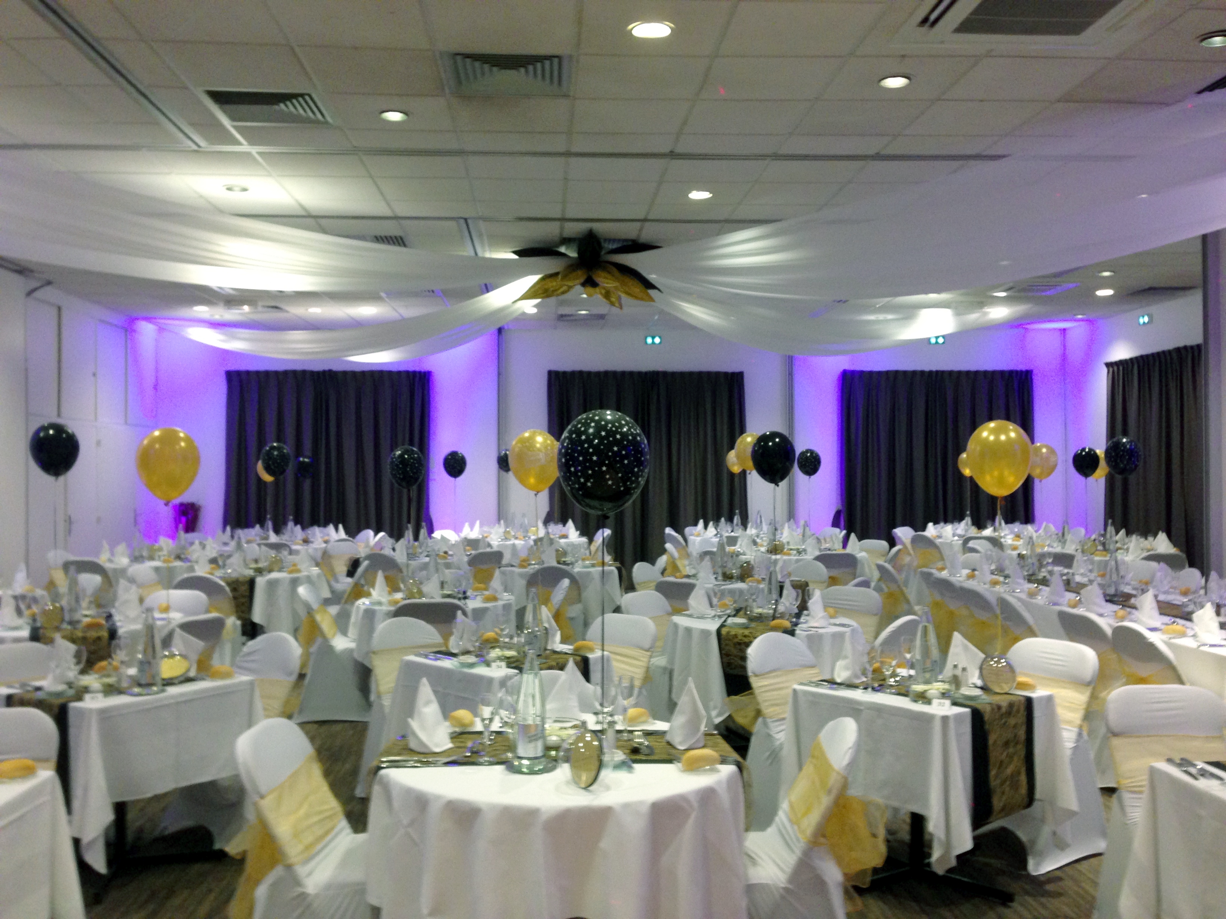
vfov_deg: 42.9
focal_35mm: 33
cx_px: 613
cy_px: 460
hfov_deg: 55.4
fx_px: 1169
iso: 200
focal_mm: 4.12
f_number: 2.4
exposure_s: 1/20
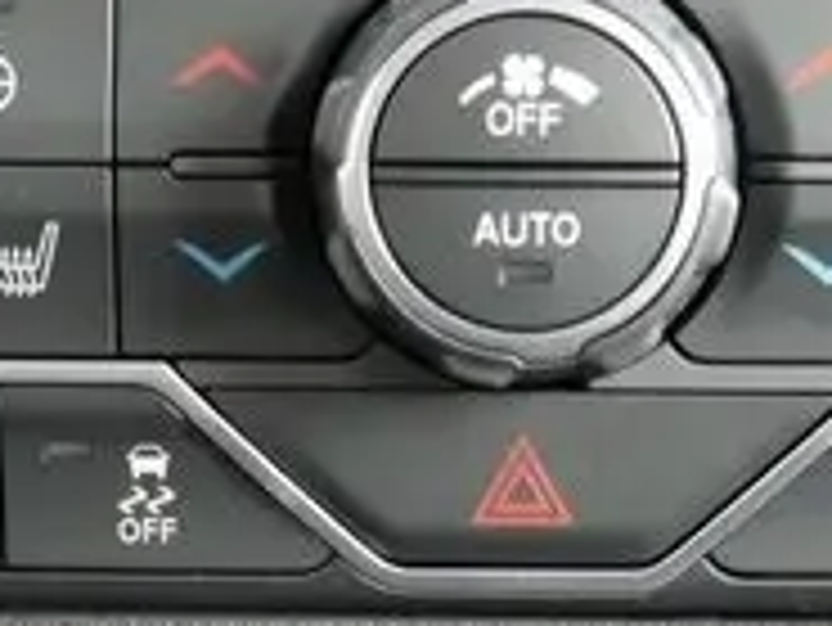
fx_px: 3992
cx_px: 513
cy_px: 840
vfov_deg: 8.8
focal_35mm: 166
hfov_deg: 11.9
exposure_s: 1/60
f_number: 5.2
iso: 3200
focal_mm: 24
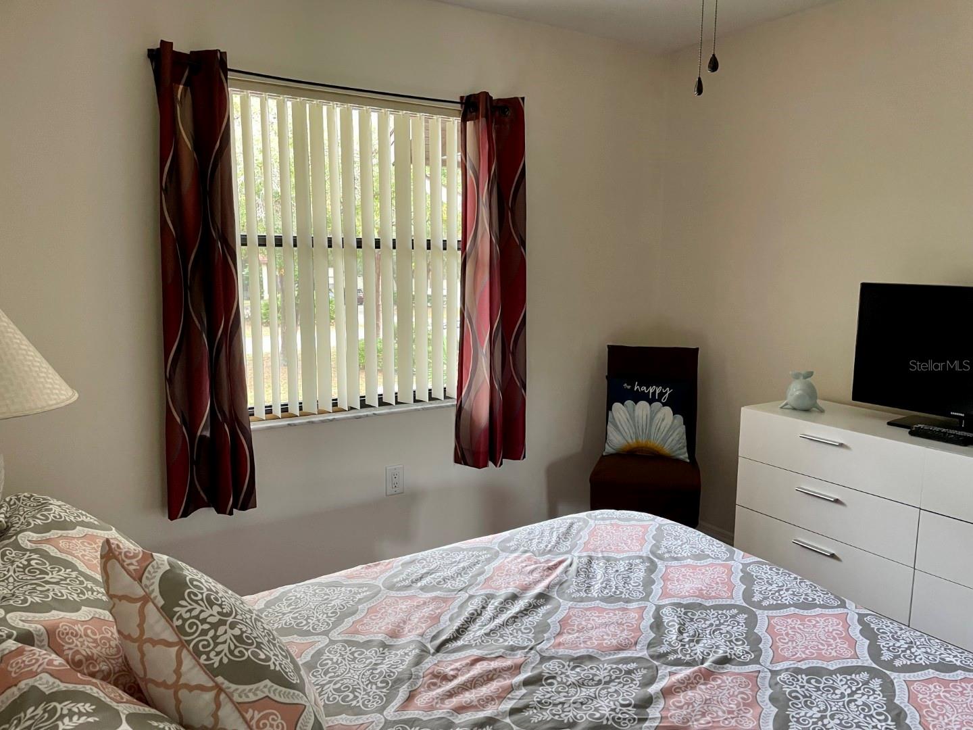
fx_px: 731
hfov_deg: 67.3
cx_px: 486
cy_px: 365
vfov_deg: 53.1
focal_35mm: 26
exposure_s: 1/96
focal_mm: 4.2
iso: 125
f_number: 1.6
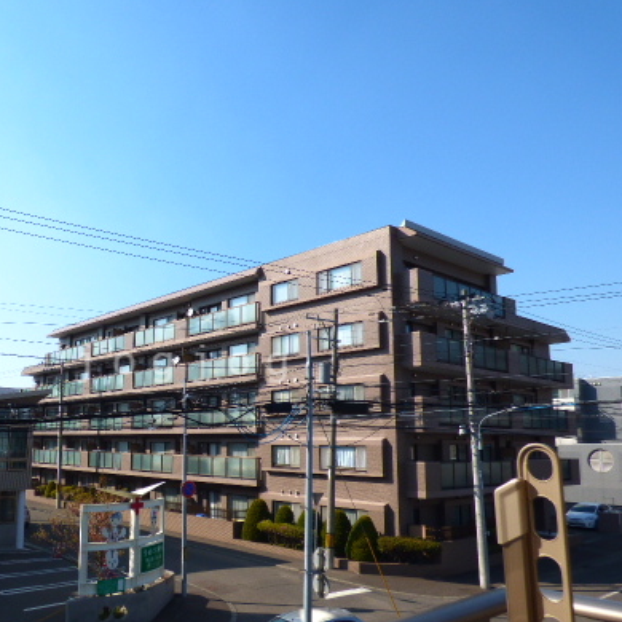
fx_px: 590
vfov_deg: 55.3
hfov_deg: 54.0
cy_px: 364
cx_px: 187
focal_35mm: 29
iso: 100
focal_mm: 3.58
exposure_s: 1/1000
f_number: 2.8
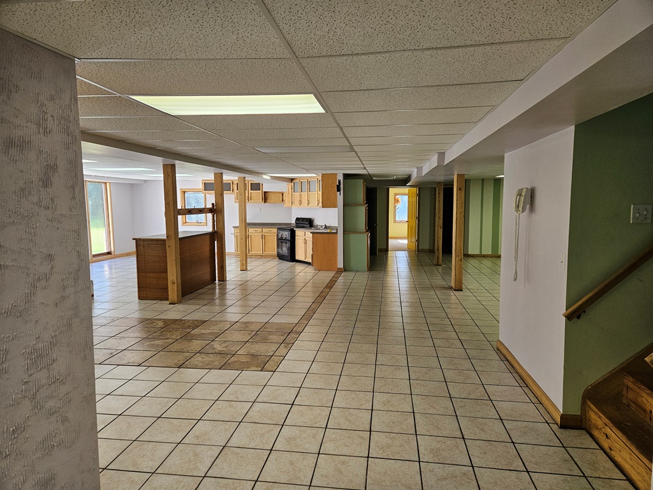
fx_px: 434
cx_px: 326
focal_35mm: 23
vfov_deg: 58.9
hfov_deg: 73.9
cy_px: 245
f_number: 1.8
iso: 100
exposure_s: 1/120
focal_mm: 5.4
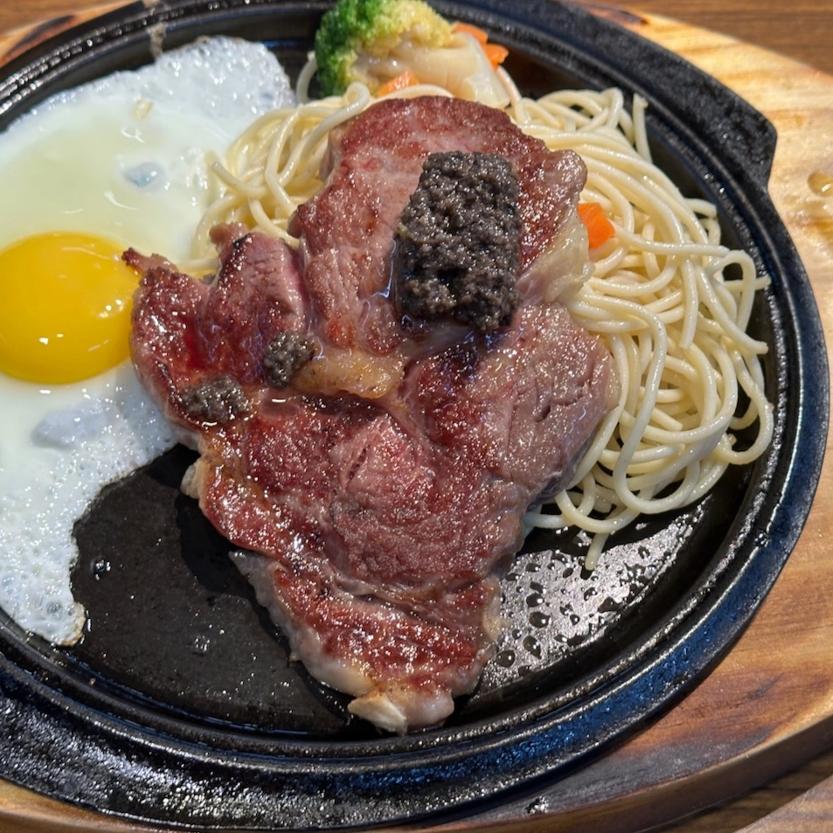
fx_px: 1552
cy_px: 419
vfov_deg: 30.0
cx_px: 339
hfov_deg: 30.0
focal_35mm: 57
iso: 80
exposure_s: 1/120
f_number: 1.8
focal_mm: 6.9
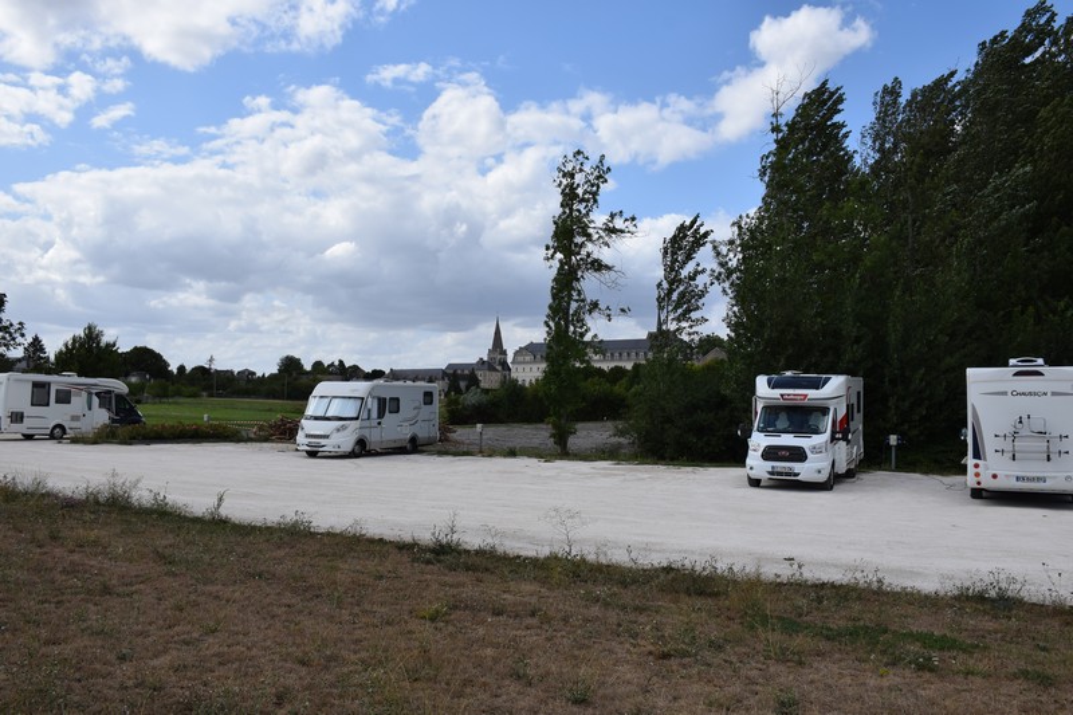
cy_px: 358
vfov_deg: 47.9
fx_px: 805
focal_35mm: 27
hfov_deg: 67.4
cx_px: 536
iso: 200
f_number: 10
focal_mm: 18
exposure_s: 1/400
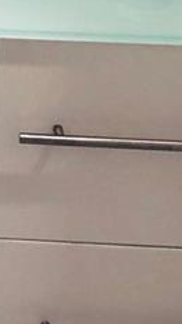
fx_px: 1347
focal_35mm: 157
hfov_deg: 7.2
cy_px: -195
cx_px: -290
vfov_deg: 12.8
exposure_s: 1/30
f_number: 1.8
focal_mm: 3.99
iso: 32
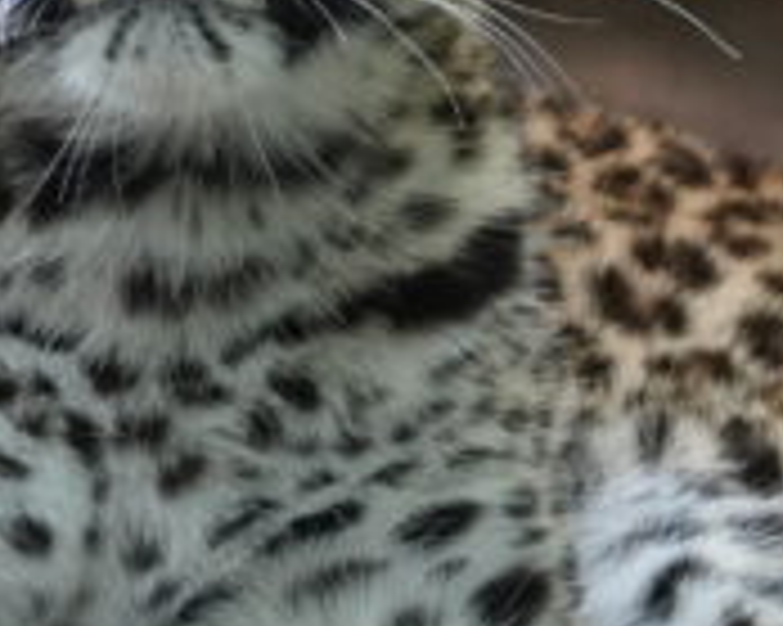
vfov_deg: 1.0
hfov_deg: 1.2
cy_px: 173
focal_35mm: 1601
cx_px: -873
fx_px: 37075
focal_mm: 193
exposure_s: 1/320
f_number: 5.6
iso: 1600
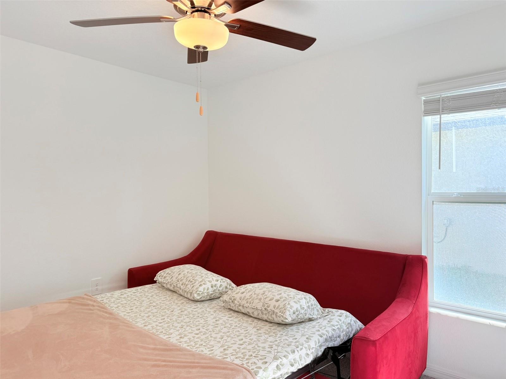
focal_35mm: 24
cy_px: 190
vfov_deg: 56.8
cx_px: 253
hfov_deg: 71.6
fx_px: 351
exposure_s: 1/233
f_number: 1.78
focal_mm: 6.76
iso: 80
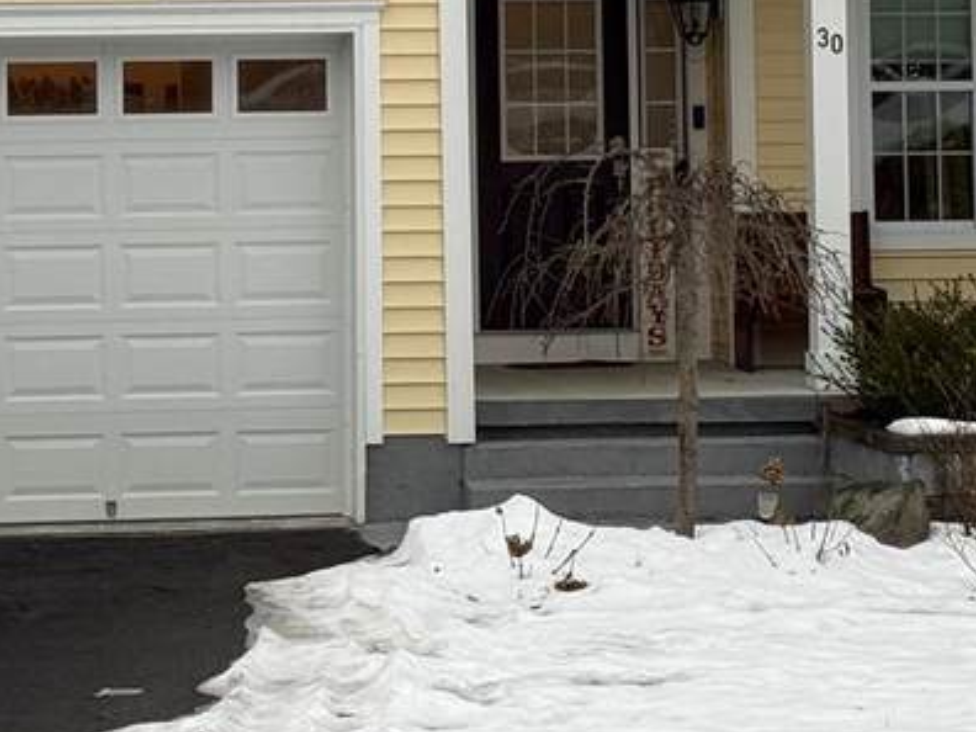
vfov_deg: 9.4
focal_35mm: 155
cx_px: 389
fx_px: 4370
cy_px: -219
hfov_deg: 12.7
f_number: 1.78
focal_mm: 6.76
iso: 64
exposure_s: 1/122
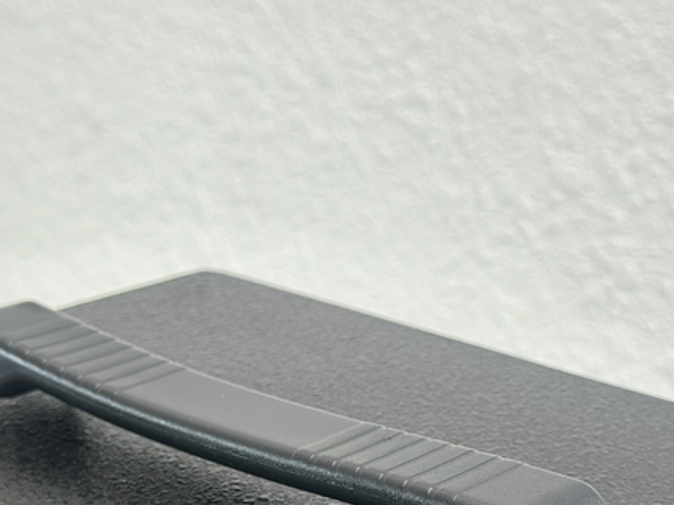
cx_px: 391
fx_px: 1752
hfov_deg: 21.8
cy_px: 461
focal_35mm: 90
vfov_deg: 16.2
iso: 80
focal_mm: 6.86
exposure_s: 1/100
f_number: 1.78
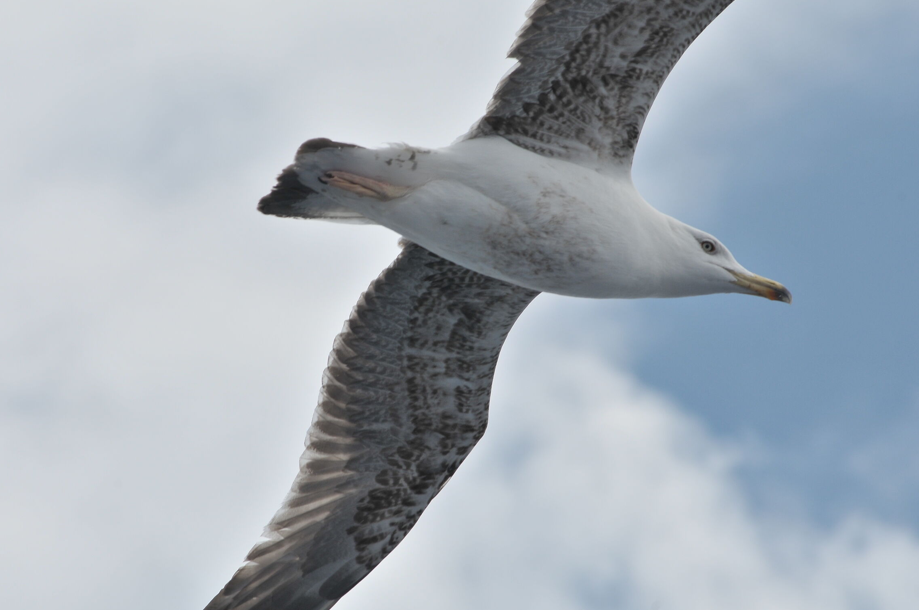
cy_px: 304
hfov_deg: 6.2
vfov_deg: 4.1
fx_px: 8464
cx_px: 465
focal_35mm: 332
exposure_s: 1/640
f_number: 14
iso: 200
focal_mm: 210
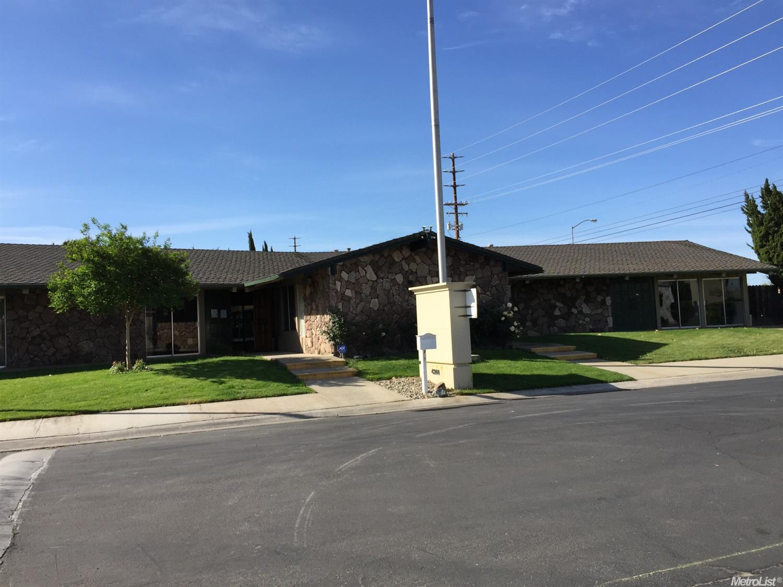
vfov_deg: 48.2
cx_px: 392
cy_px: 294
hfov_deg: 61.7
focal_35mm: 29
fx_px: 656
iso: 32
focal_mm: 4.15
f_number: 2.2
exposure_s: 1/1582
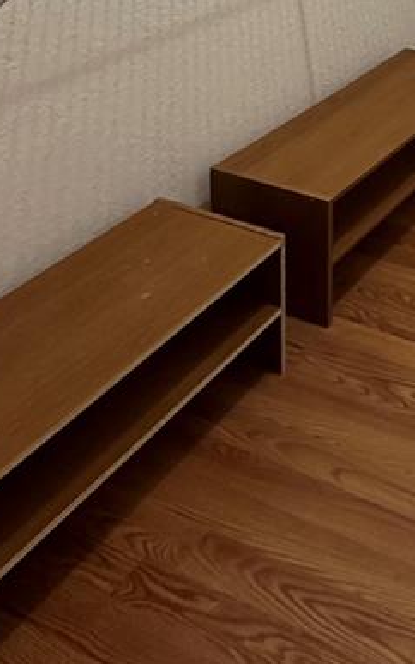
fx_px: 832
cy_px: -72
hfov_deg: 23.6
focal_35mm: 46
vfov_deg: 36.5
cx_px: 583
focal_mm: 2.22
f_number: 2.2
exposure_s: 1/60
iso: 320
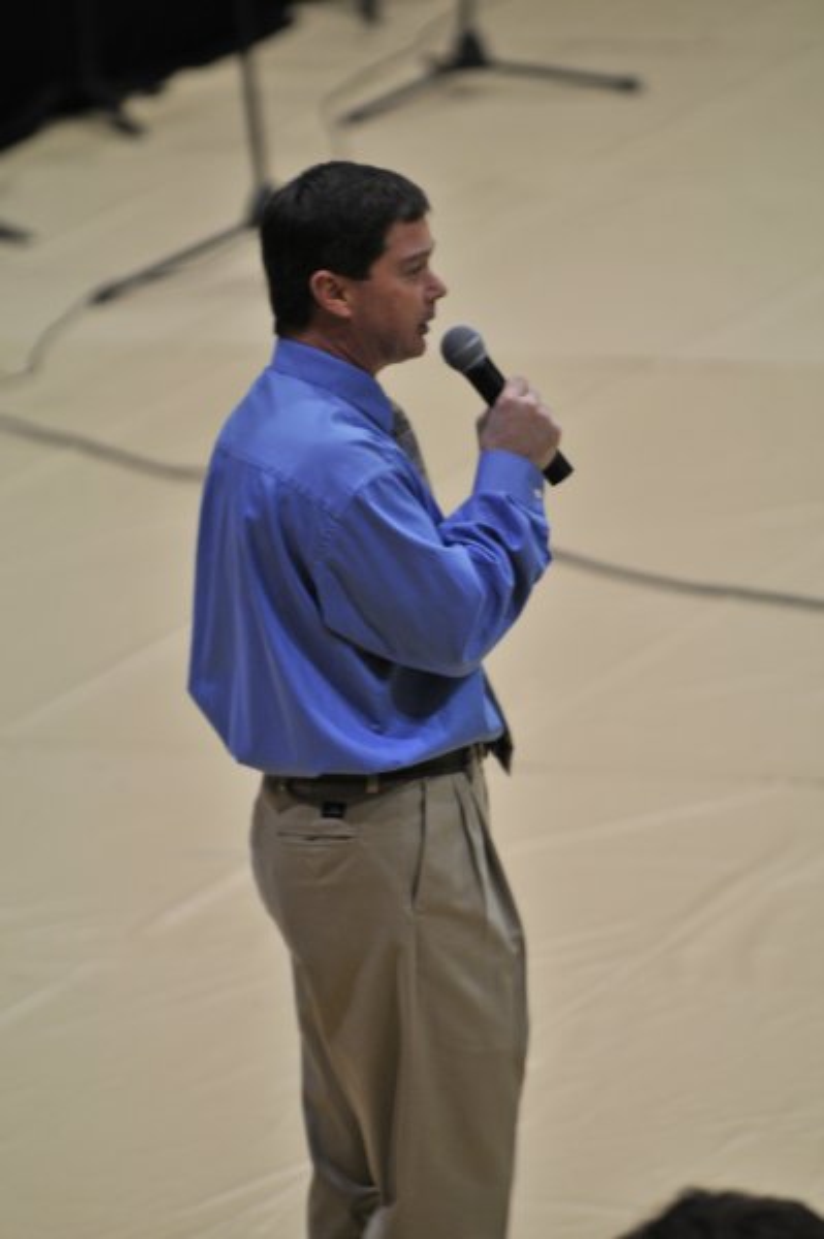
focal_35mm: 300
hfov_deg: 4.6
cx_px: 412
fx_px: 10317
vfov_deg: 6.9
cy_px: 620
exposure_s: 1/60
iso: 500
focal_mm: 200
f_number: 2.8
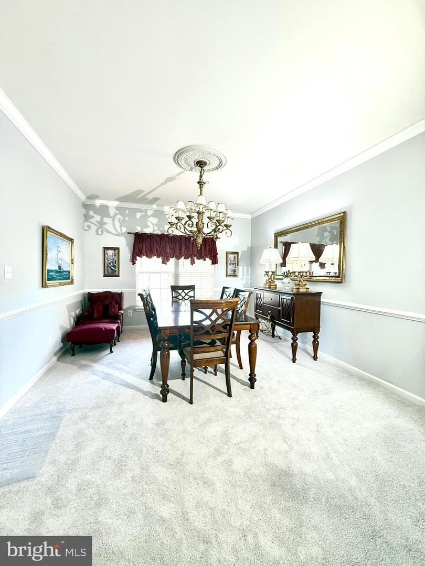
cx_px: 212
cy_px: 283
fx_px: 229
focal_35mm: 14
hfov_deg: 85.7
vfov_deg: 102.1
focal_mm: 2.22
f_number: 2.2
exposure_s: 1/60
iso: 200
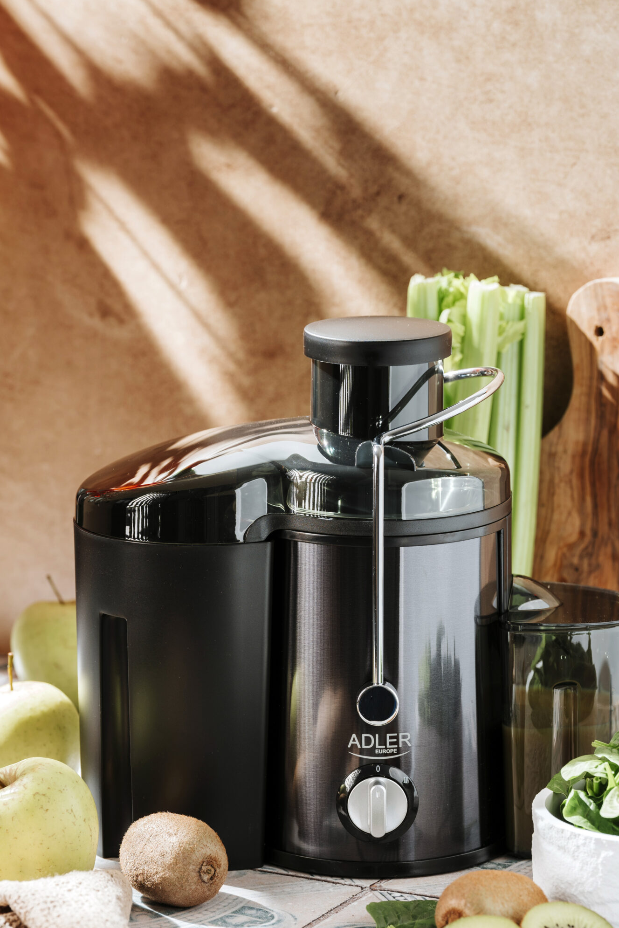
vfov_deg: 15.2
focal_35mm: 135
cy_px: 517
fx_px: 3480
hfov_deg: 10.2
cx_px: 339
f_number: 5
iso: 100
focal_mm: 105
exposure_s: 1/125
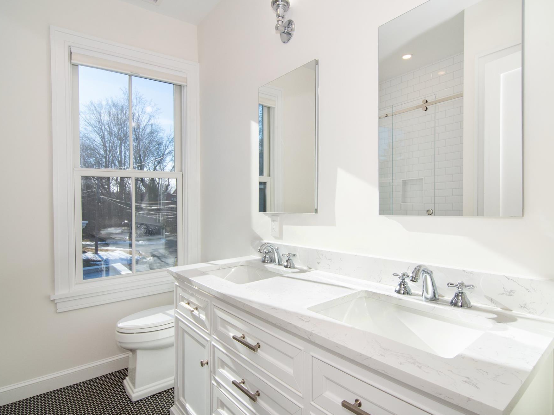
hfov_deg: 85.9
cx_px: 291
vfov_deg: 69.9
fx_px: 297
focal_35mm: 19
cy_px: 210
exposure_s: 1/160
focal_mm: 11
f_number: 14
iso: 640
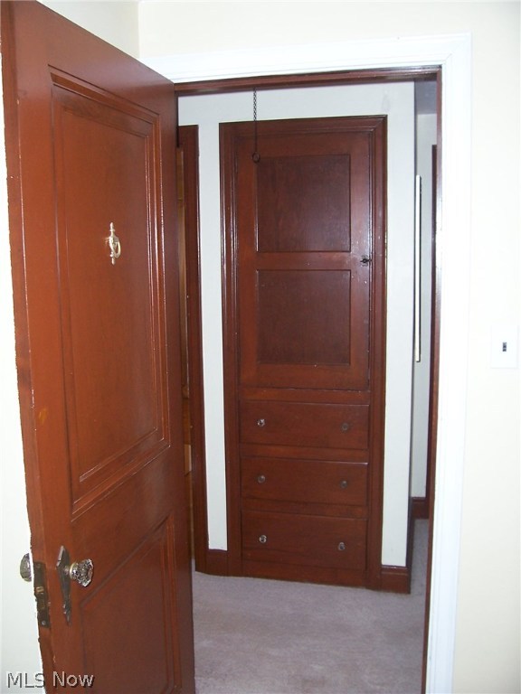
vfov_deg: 54.0
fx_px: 682
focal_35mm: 34
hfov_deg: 41.8
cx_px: 260
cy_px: 347
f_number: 2.7
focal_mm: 5.6
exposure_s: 1/60
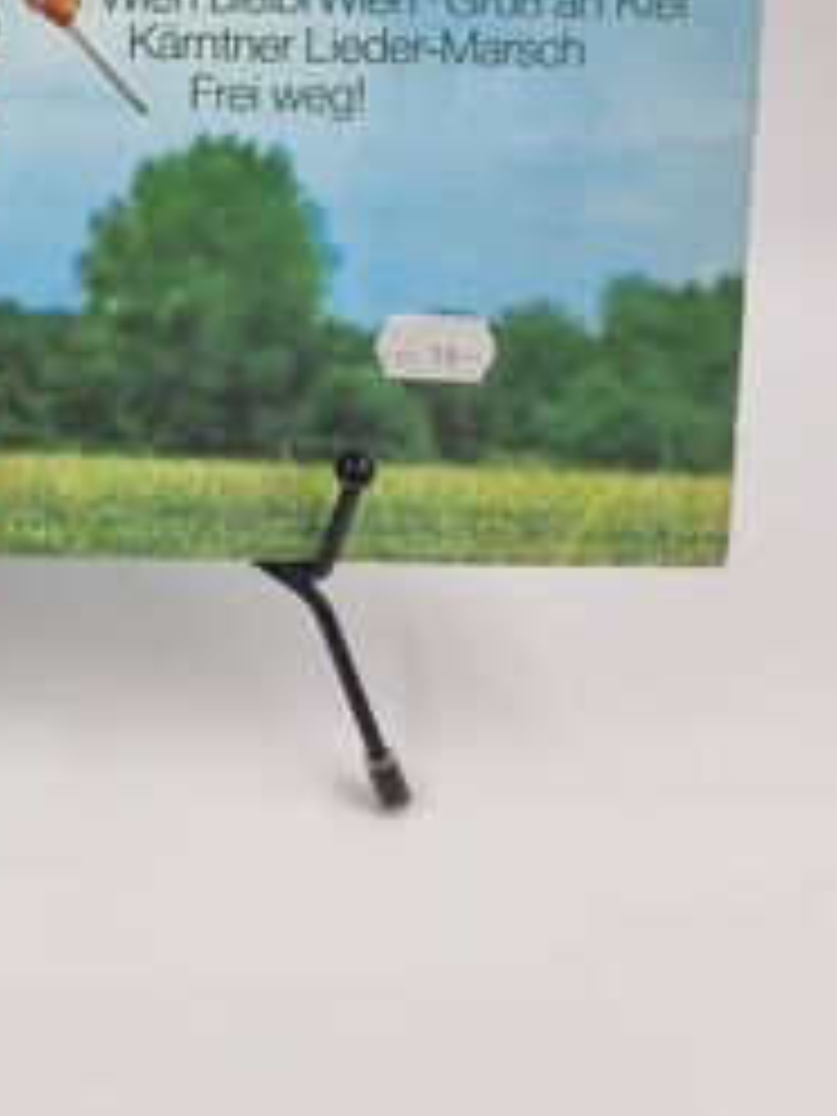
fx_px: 1999
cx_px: -135
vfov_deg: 28.3
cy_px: -117
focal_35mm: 62
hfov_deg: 22.1
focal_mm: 6.7
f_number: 1.8
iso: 50
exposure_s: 1/100
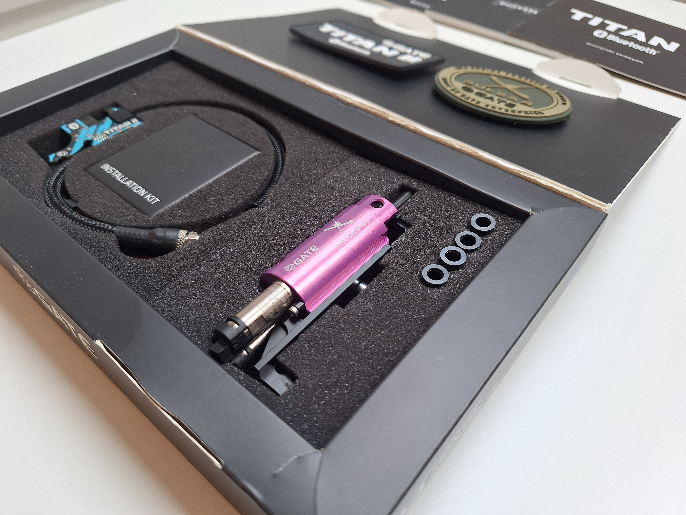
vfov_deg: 58.9
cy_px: 258
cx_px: 343
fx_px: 456
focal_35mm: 23
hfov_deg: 73.9
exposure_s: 1/50
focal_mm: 5.54
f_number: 1.8
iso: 64
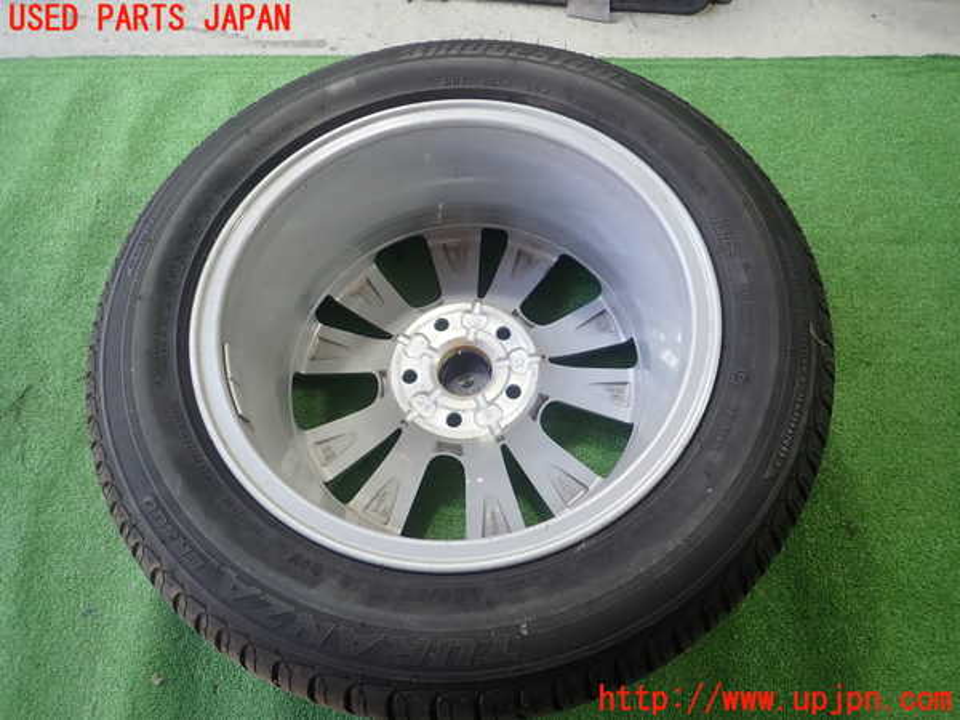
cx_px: 480
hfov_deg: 69.4
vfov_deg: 54.9
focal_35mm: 25
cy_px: 360
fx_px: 693
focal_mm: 4.5
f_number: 2
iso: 160
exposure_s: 1/60
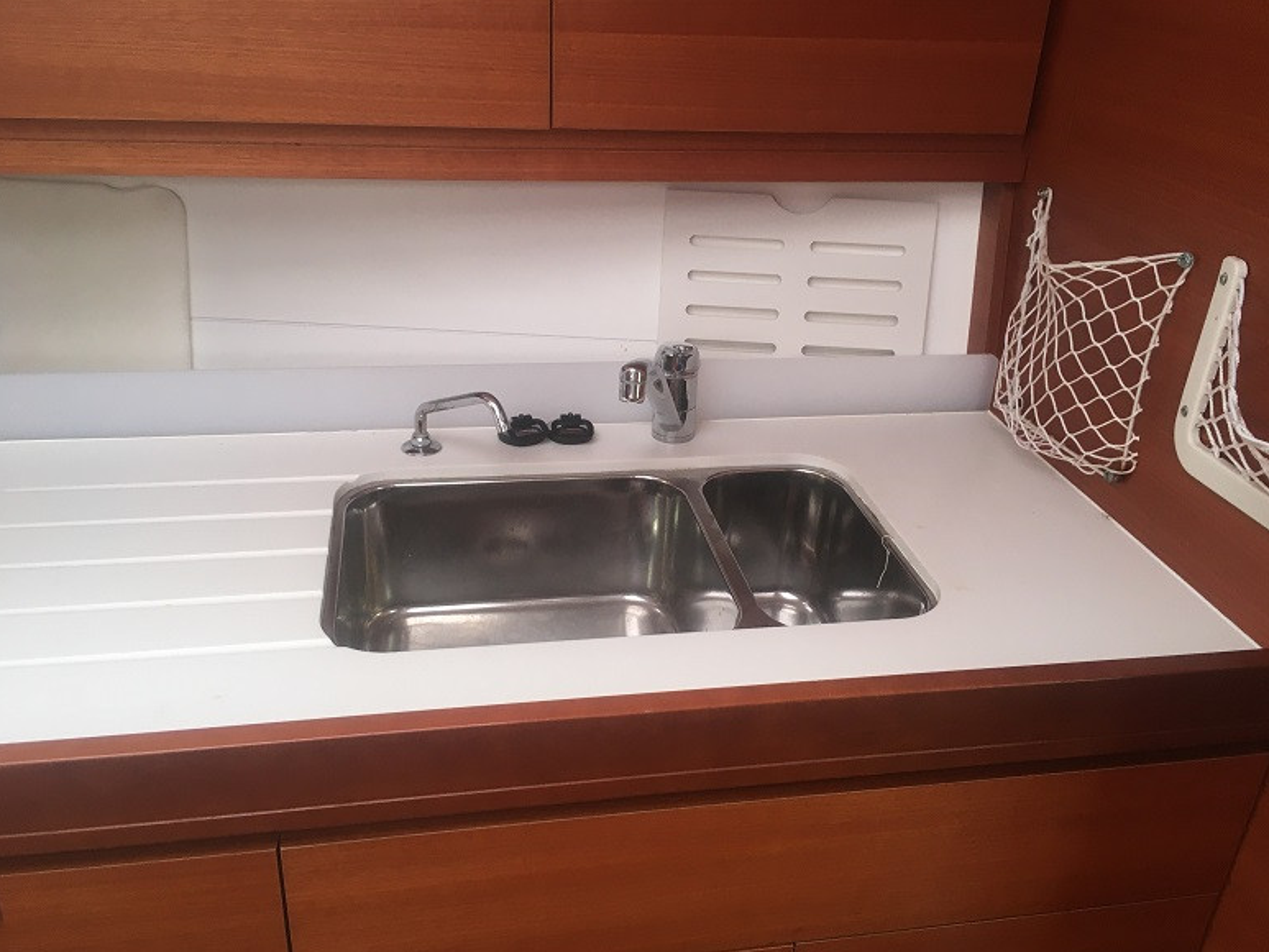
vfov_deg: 46.8
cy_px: 487
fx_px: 1100
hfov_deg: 59.9
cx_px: 652
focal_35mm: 30
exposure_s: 1/33
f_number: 2.2
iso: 32
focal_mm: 4.15
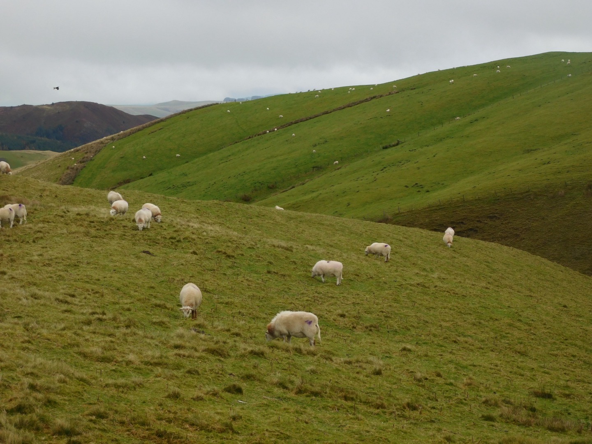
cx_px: 296
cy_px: 222
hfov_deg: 17.1
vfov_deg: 12.9
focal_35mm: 115
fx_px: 1967
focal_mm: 20.3
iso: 125
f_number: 4.8
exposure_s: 1/320
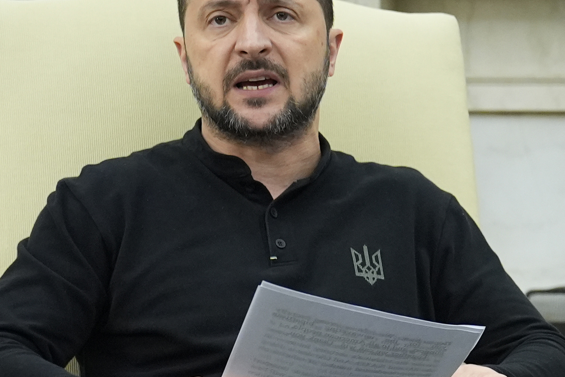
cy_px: 467
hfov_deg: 10.4
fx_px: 2950
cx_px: 962
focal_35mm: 188
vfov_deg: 7.2
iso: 2500
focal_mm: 48
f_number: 3.2
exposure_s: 1/200
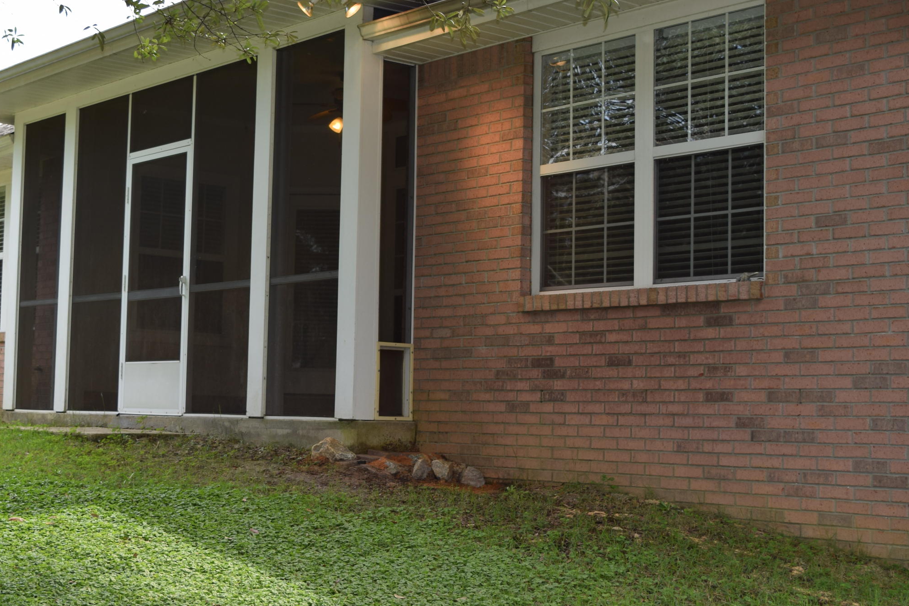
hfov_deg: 32.8
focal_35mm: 61
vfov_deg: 22.3
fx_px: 1534
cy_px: 291
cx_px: 335
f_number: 5.6
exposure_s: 1/125
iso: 110
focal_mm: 27
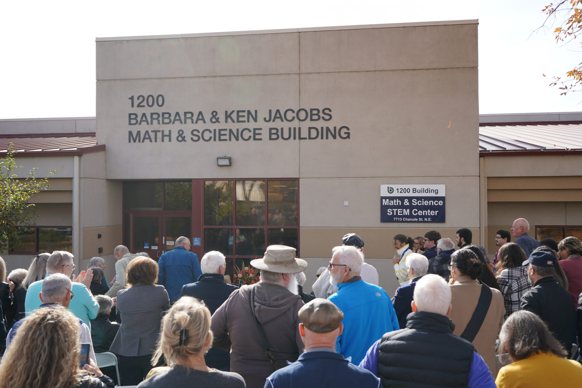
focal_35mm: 35
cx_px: 291
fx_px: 566
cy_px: 194
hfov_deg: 54.4
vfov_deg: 37.8
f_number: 5
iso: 100
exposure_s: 1/250
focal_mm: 35
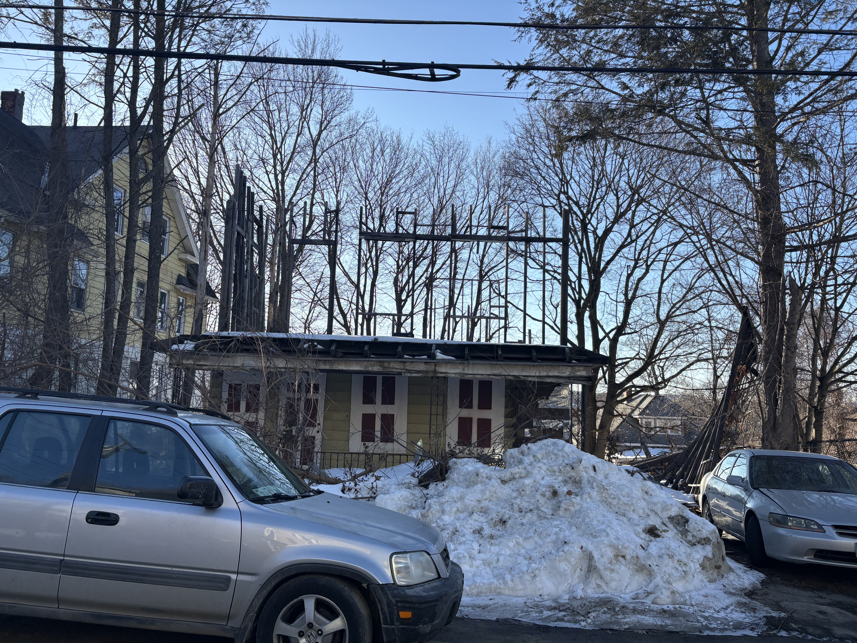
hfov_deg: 67.3
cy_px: 322
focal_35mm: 26
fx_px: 644
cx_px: 428
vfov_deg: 53.1
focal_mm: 5.96
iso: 50
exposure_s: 1/1706
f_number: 1.6
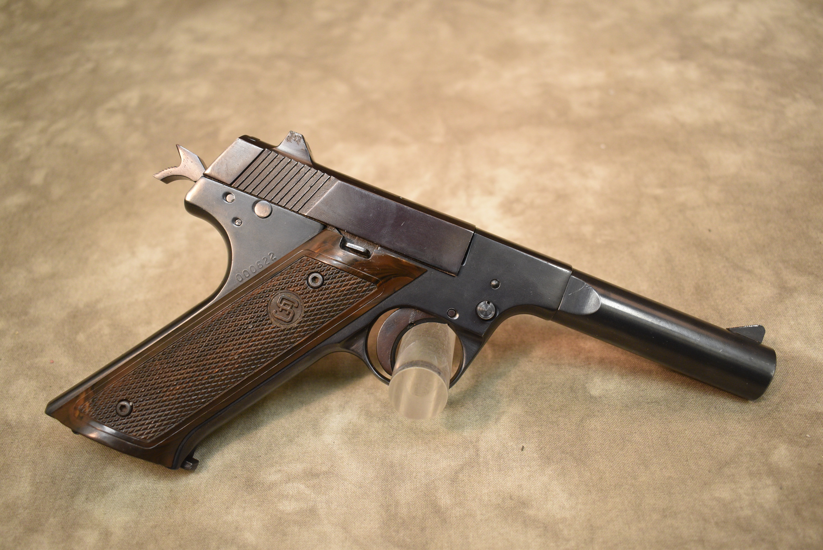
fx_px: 789
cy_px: 275
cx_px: 412
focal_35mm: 34
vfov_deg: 38.4
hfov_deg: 55.1
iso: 1000
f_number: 4
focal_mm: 23
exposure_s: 1/60
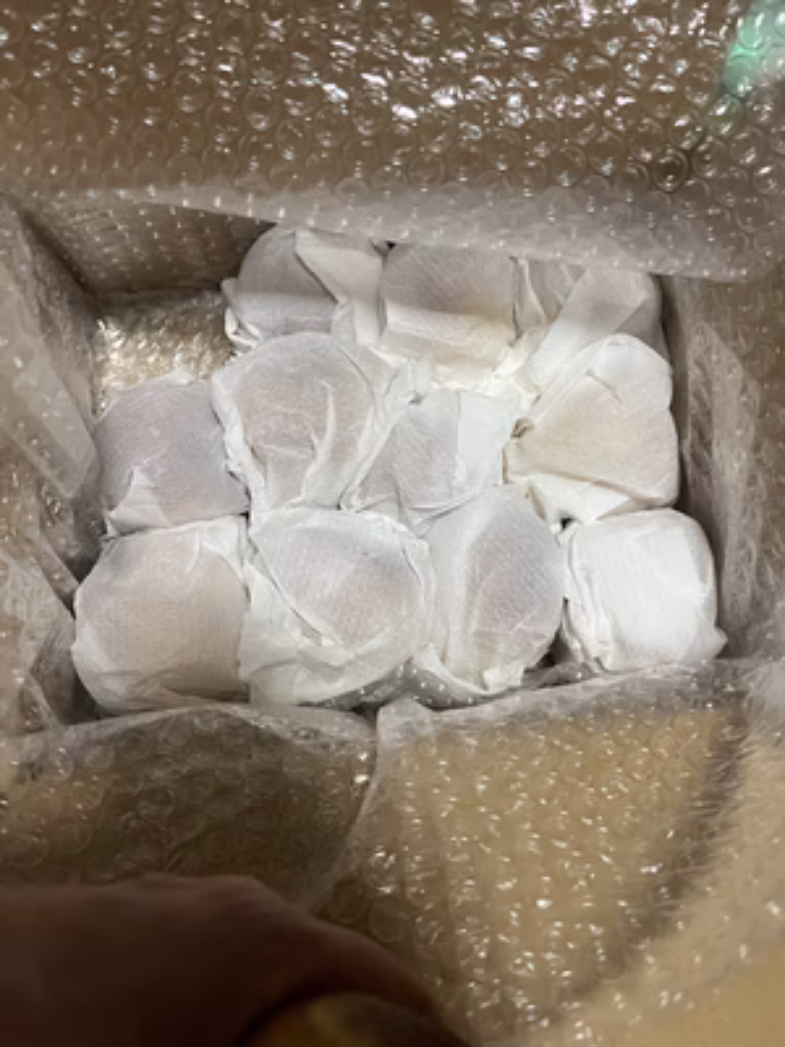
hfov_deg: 53.1
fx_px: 786
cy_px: 524
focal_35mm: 26
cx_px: 392
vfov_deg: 67.3
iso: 400
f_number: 1.6
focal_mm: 5.1
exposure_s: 1/60
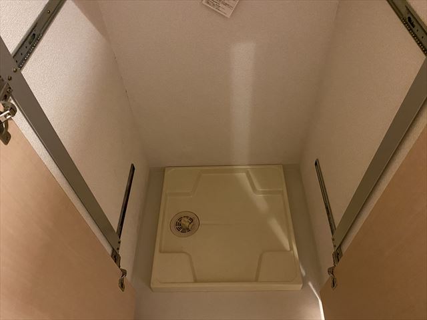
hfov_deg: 67.3
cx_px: 214
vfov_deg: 53.1
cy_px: 160
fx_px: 321
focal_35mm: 26
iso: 640
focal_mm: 4.25
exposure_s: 1/25
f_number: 1.8
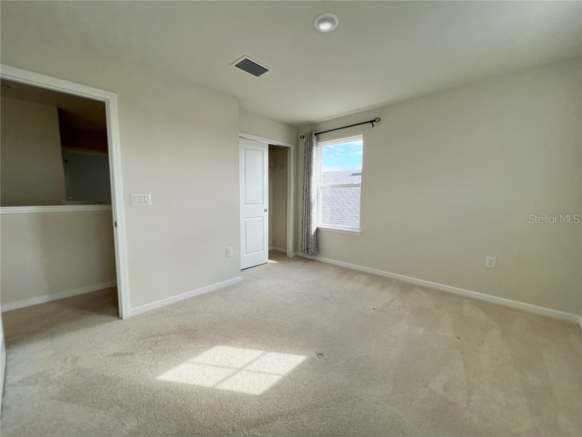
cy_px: 218
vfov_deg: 89.9
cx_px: 291
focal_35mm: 13
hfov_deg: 106.2
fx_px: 219
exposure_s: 1/139
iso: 32
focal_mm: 1.57
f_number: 1.8
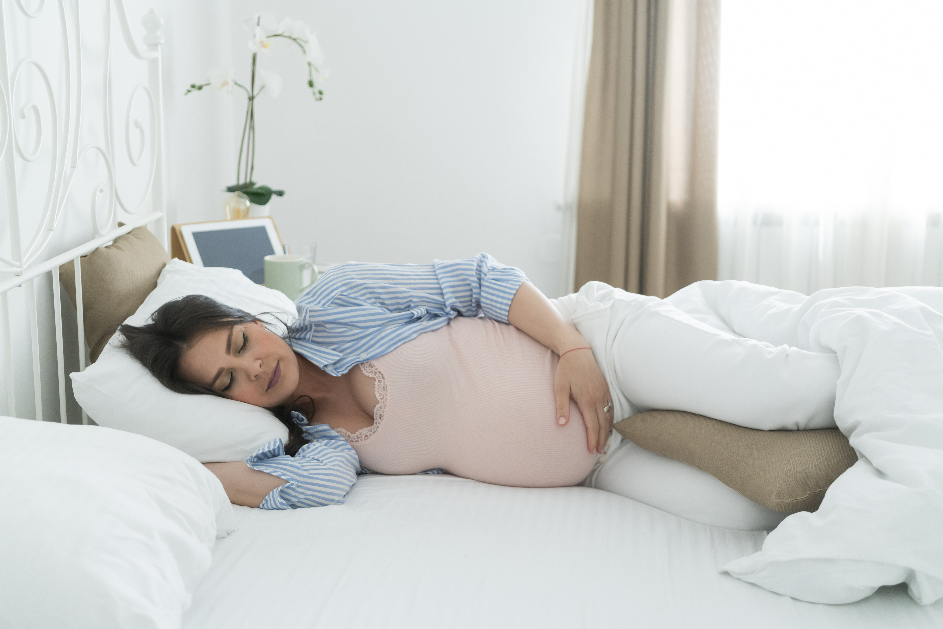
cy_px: 314
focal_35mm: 50
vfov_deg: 27.0
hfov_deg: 39.6
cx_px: 472
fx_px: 1310
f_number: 2.8
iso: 1250
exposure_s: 1/250
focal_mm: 50
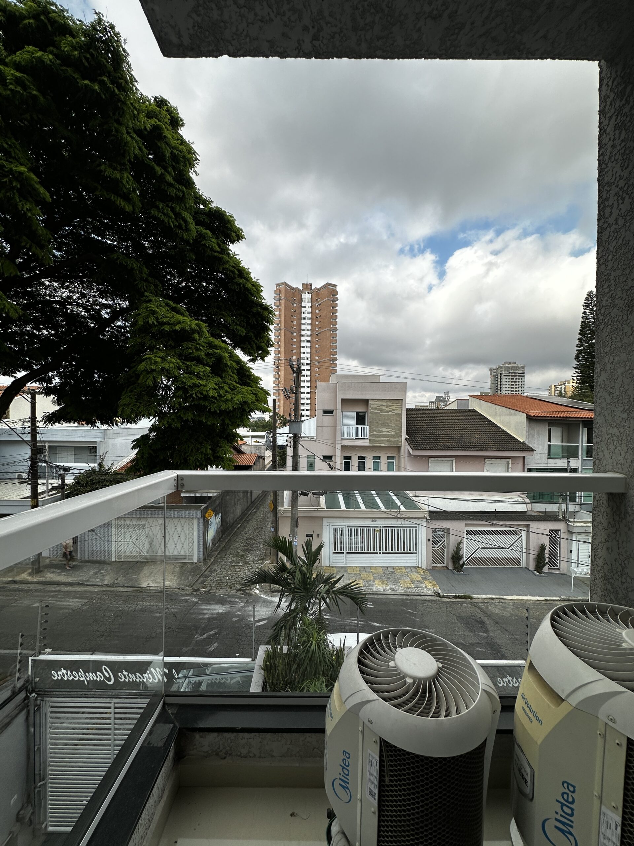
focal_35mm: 14
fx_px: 342
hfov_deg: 85.7
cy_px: 423
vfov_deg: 102.1
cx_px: 317
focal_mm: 2.22
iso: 50
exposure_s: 1/1335
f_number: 2.2
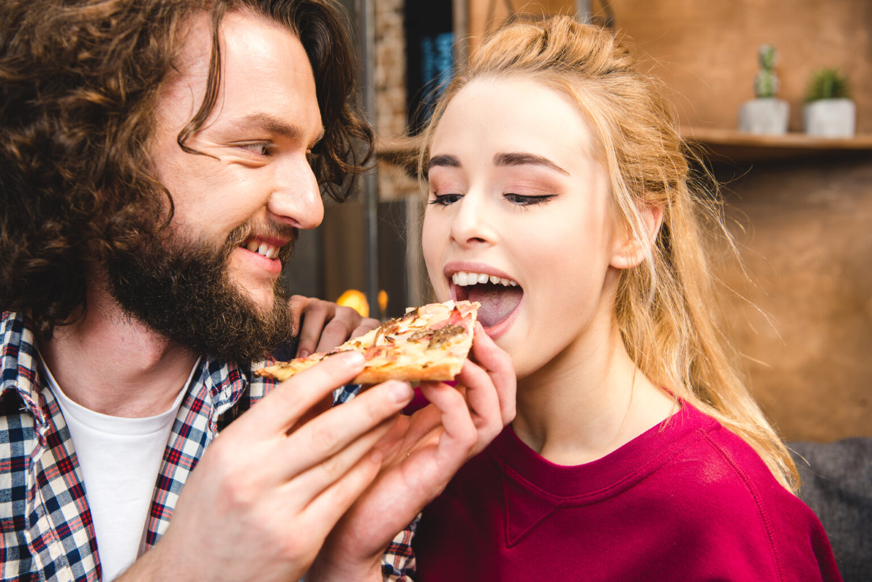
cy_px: 291
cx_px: 436
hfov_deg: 41.1
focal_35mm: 48
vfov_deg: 28.1
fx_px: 1163
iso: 100
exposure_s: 1/160
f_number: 5
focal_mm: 48
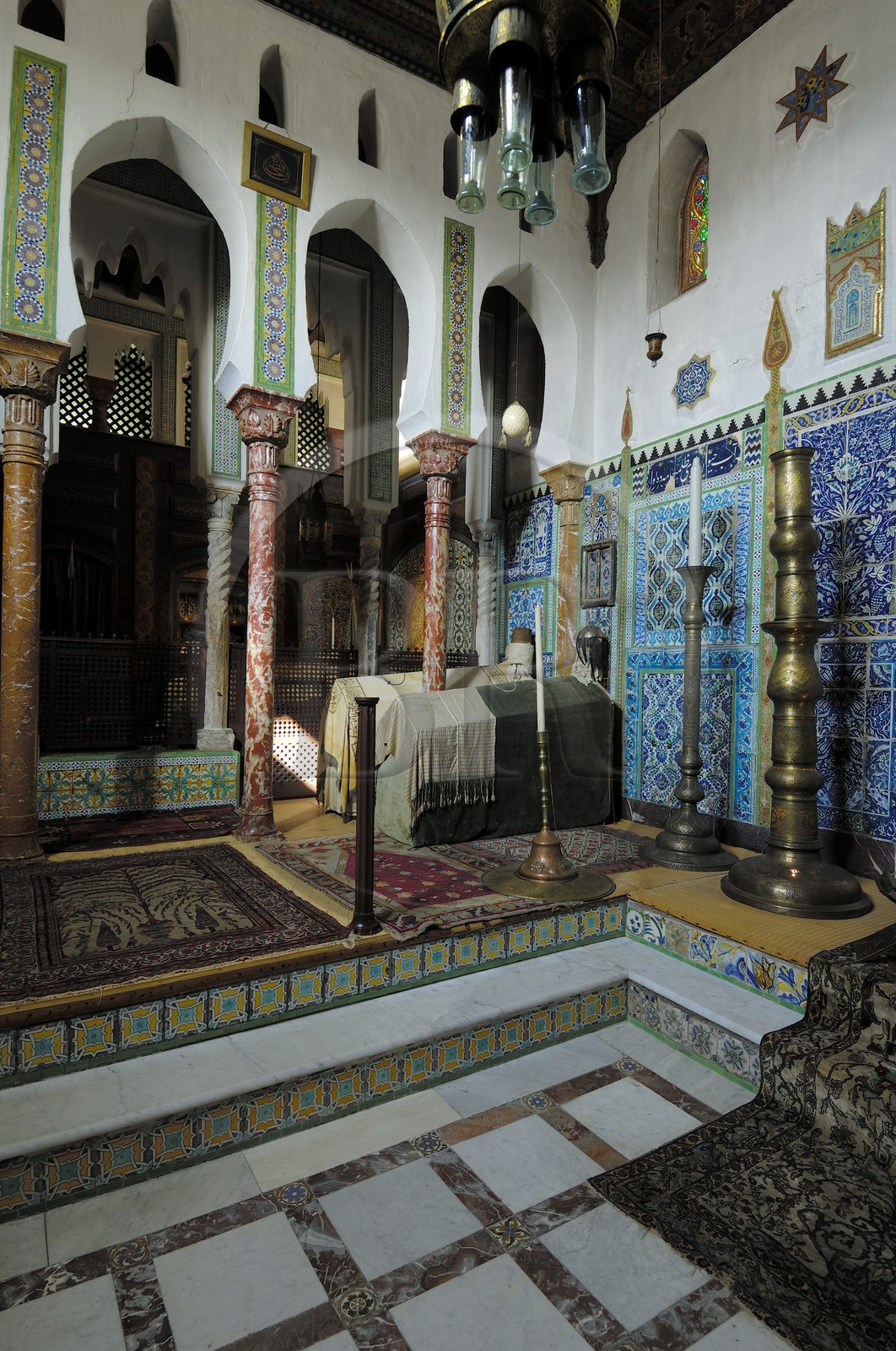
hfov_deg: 67.2
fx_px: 674
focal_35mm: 18
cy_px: 676
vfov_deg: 90.1
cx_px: 448
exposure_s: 1/2
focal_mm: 12
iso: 100
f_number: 8
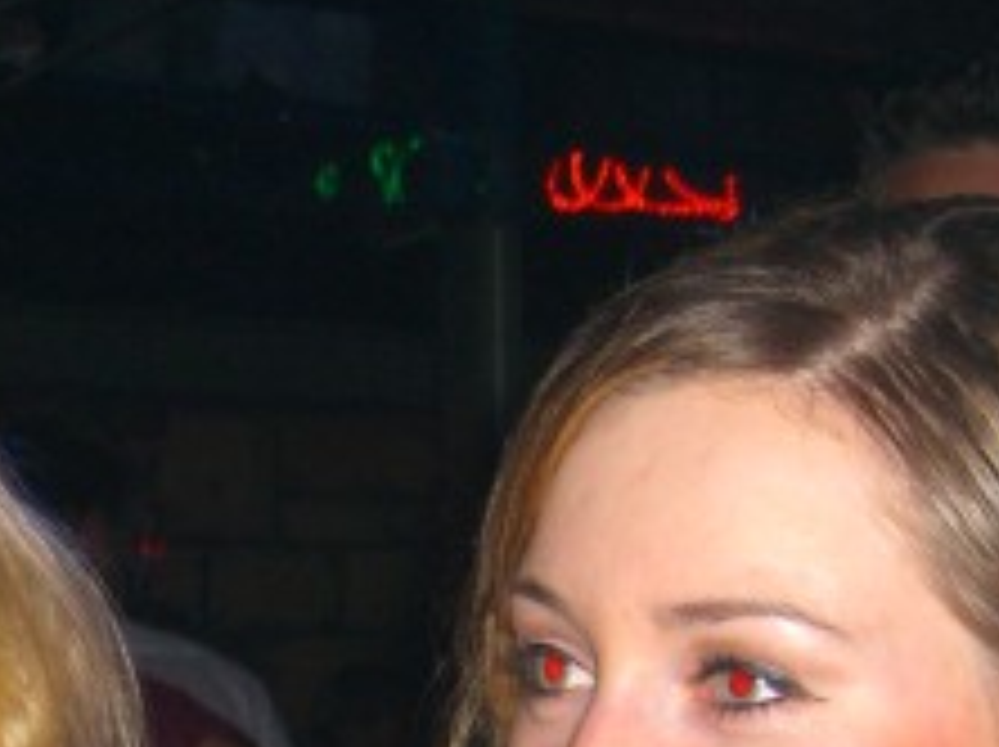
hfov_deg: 14.4
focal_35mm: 137
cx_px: 238
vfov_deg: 10.4
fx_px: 3949
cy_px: 1112
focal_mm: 7.9
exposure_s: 1/60
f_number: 2.8
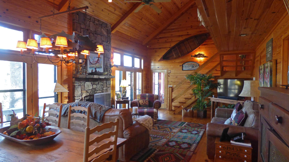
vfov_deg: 51.5
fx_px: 169
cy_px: 84
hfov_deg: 81.2
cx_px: 143
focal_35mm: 22
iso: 400
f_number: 2.8
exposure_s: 1/30
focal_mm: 3.58
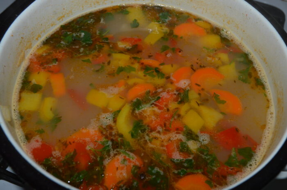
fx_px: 287
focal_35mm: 36
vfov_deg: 36.8
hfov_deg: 53.2
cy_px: 95
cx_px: 144
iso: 100
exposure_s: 1/60
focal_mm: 24
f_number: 8
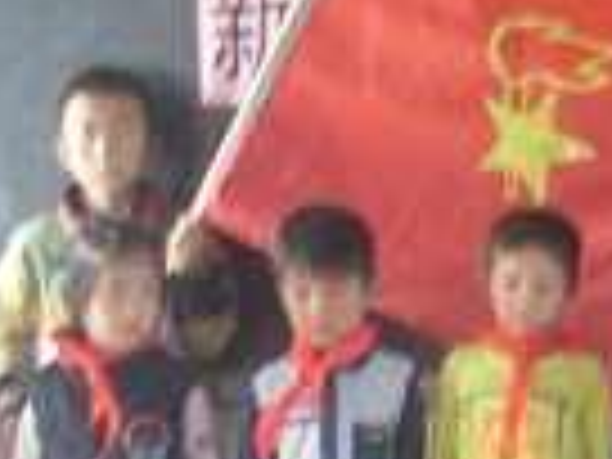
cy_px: 443
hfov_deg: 13.3
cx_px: 936
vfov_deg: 10.5
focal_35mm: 140
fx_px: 2475
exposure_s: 1/8
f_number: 3
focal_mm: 6.3
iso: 200
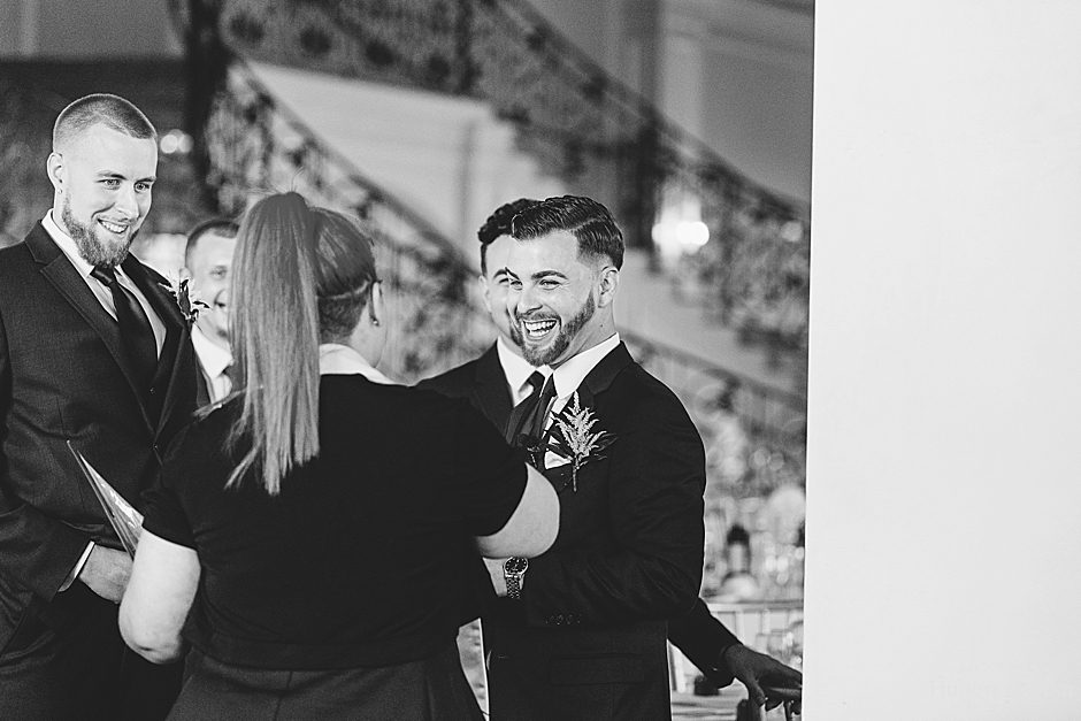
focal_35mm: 112
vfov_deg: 12.2
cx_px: 540
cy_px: 360
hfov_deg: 18.3
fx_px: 3363
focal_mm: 112
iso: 1250
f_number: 2.8
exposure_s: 1/500
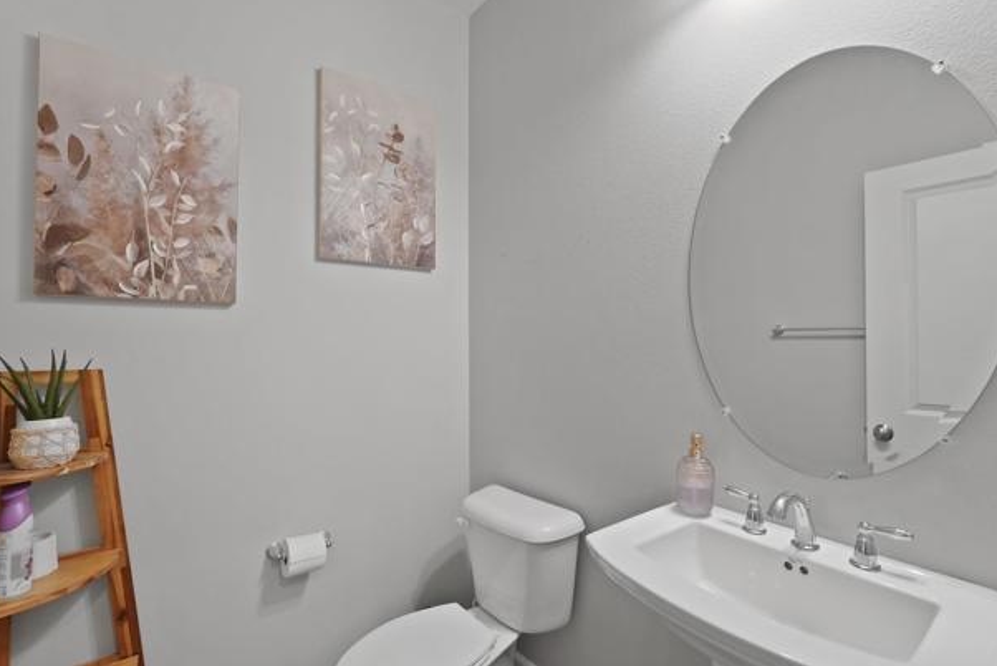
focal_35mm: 17
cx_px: 510
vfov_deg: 70.5
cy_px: 332
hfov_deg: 93.2
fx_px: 471
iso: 2000
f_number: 4.5
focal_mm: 16
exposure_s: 1/15
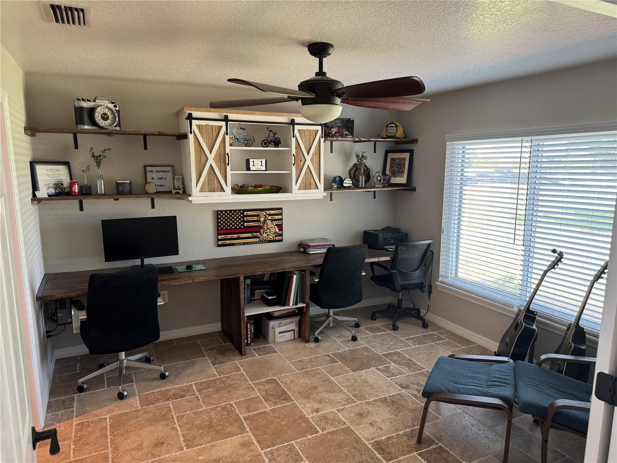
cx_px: 308
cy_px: 232
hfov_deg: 71.6
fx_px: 428
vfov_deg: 56.8
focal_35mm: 24
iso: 200
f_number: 1.78
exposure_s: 1/60
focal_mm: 6.76
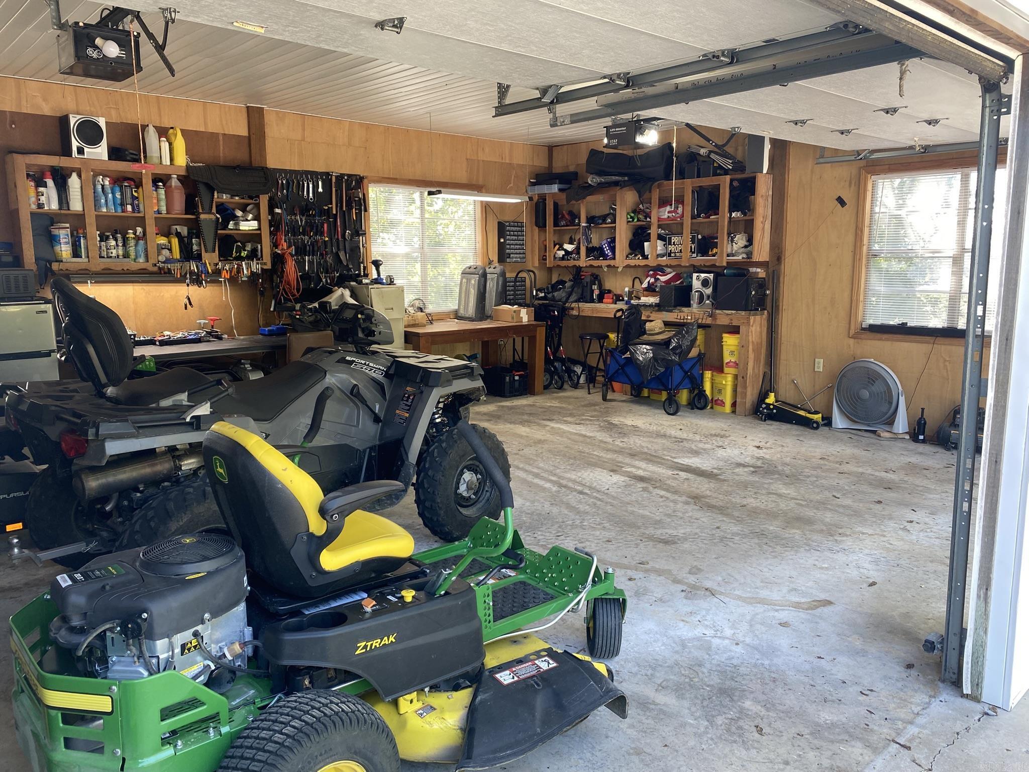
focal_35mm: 26
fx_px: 773
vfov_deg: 53.1
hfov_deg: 67.3
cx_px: 514
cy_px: 386
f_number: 1.8
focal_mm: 4.25
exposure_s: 1/120
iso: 64
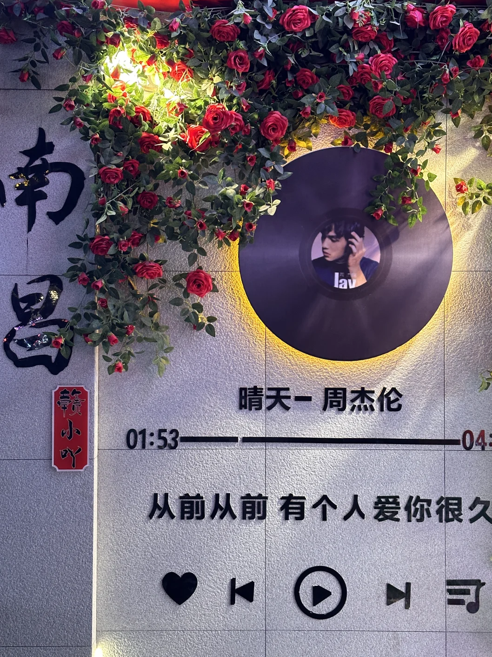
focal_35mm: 49
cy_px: 330
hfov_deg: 29.7
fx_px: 929
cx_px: 247
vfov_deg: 38.9
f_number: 1.78
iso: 250
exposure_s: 1/50
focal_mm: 6.86
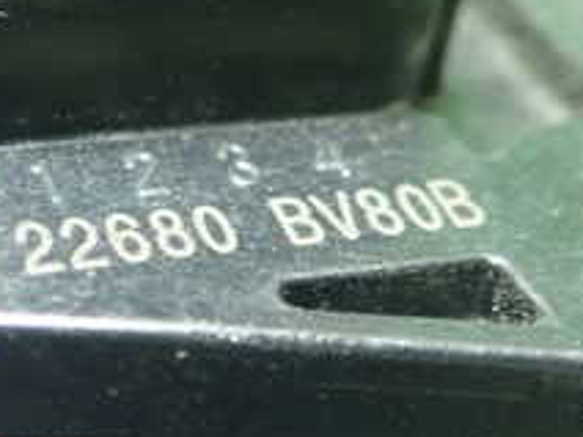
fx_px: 1432
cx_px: 129
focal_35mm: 85
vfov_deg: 17.3
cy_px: 143
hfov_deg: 22.7
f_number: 2.3
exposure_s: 1/30
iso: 800
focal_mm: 5.5
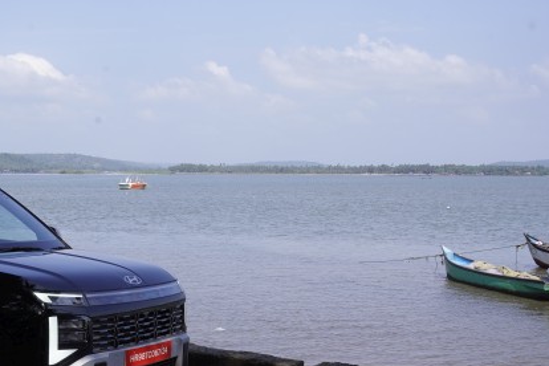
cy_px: 194
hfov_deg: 33.8
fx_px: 884
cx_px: 138
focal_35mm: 58
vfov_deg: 23.4
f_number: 13
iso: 100
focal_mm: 30
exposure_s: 1/100
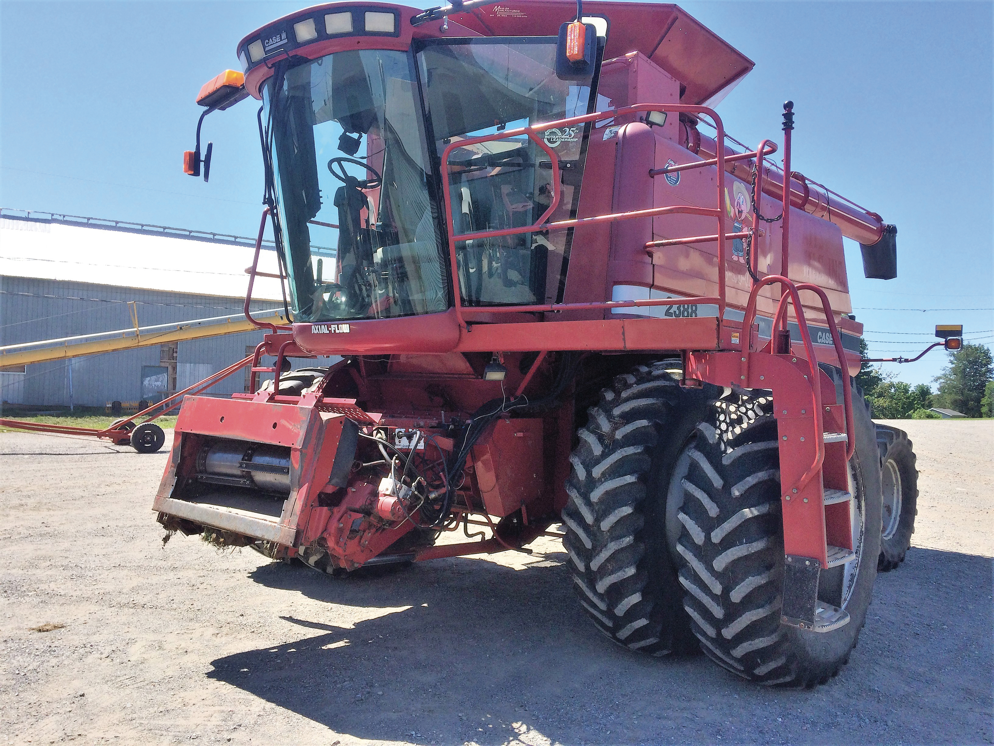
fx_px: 833
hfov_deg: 61.7
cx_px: 497
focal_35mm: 29
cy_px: 373
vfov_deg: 48.2
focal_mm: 4.15
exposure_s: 1/1368
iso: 32
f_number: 2.2
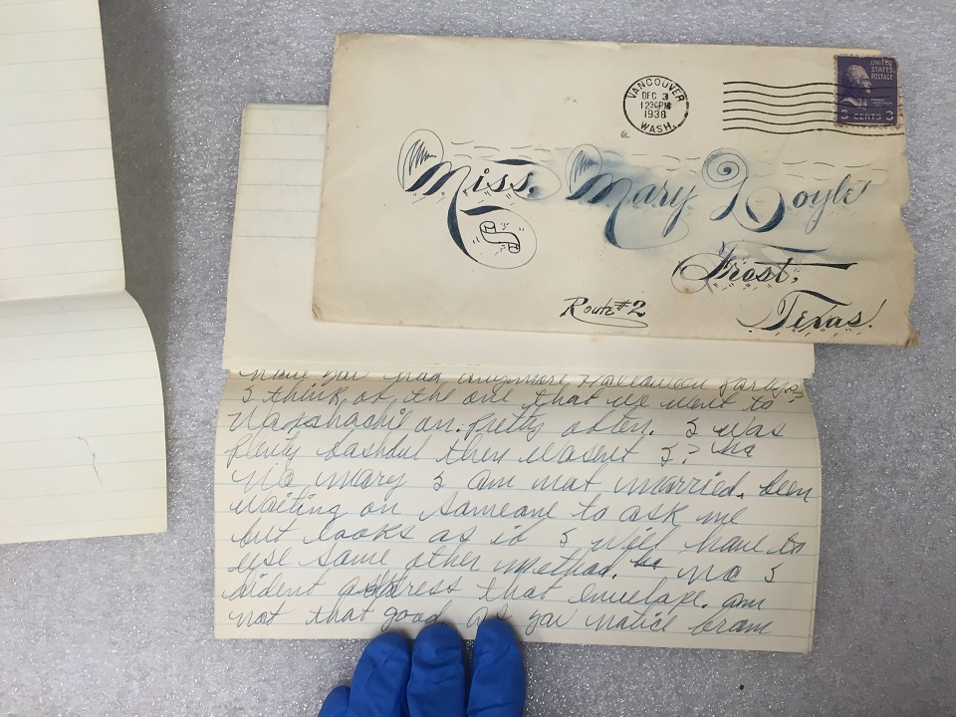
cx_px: 478
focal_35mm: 29
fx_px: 801
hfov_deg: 61.7
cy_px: 358
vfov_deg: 48.2
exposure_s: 1/30
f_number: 2.2
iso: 32
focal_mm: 4.15
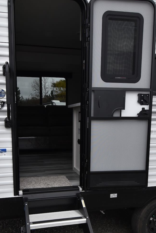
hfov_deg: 37.0
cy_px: 153
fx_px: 233
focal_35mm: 36
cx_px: 68
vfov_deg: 52.3
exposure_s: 1/200
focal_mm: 13
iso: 400
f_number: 7.1
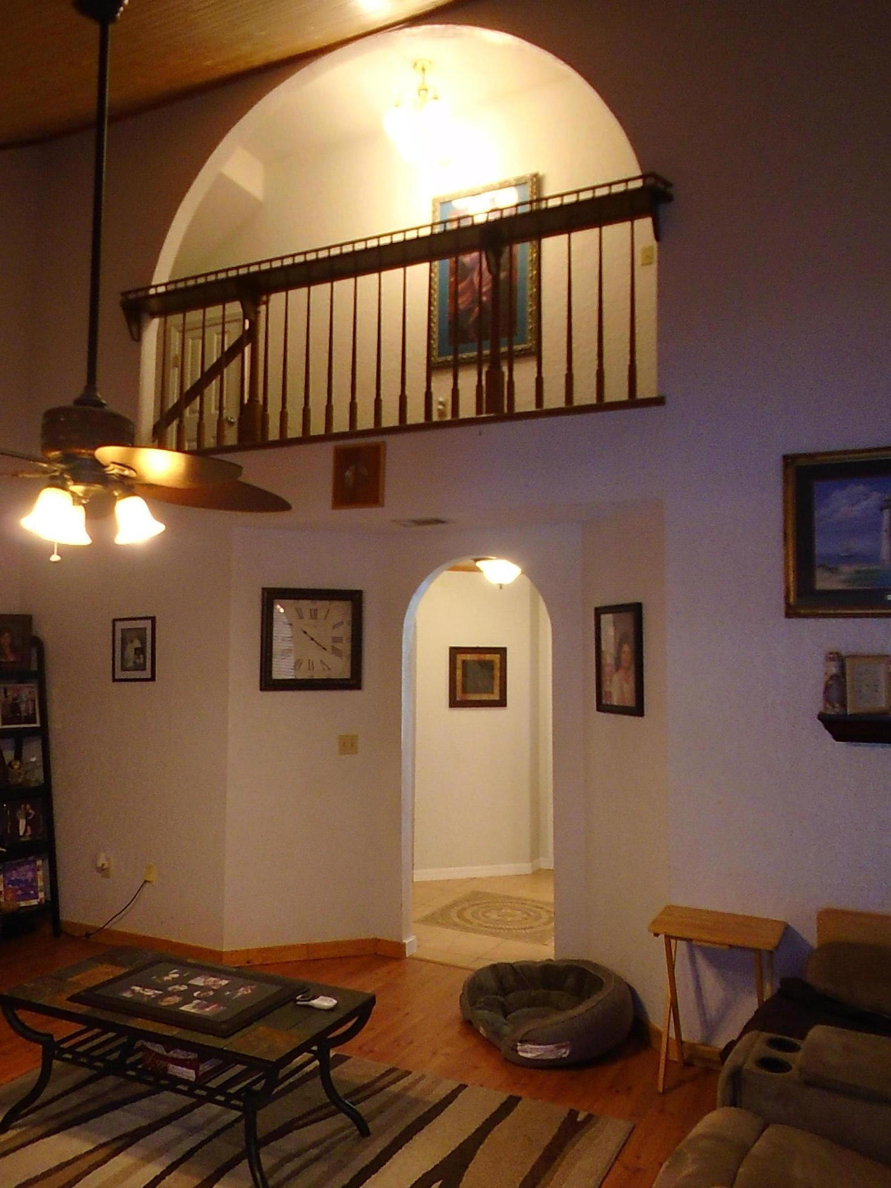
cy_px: 594
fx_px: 892
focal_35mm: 26
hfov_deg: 53.1
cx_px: 446
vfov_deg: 67.3
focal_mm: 4.6
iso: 400
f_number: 3.2
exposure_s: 1/30
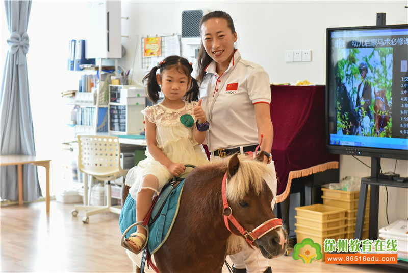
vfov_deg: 19.5
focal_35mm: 70
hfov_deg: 28.8
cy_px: 136
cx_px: 204
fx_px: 794
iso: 2000
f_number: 4
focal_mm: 70
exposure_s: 1/200
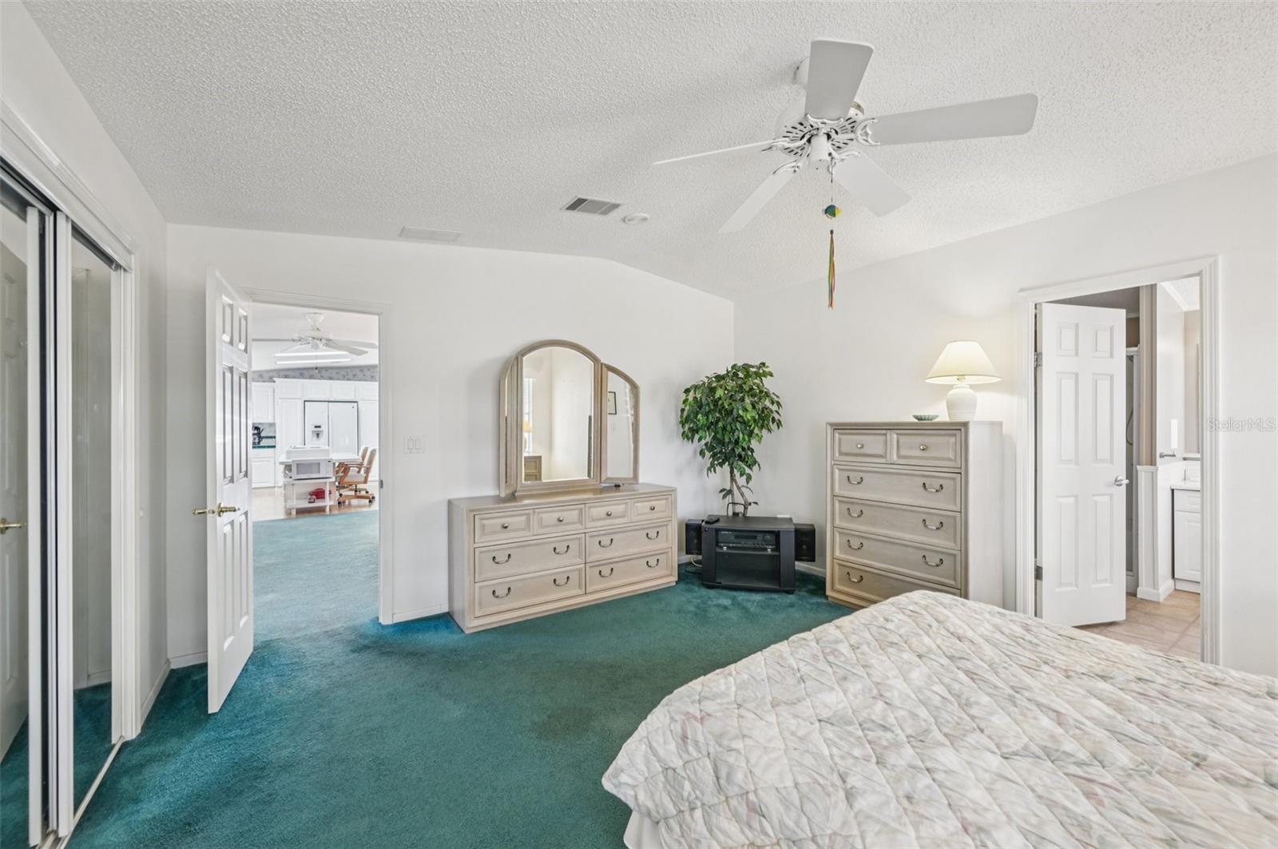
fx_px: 496
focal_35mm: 14
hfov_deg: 104.3
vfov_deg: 81.1
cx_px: 639
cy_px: 424
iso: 400
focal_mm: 14
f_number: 8
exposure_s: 1/6
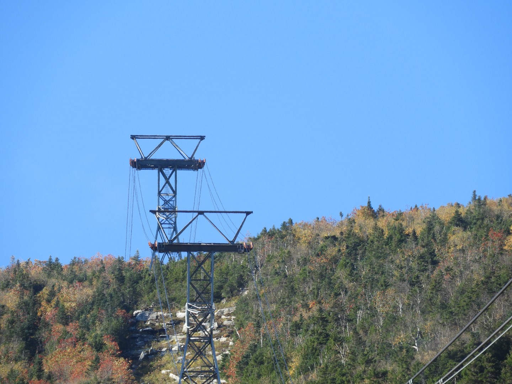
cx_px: 256
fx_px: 8135
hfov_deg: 3.6
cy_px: 192
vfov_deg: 2.7
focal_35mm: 550
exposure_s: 1/250
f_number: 5.6
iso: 140
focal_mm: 98.5
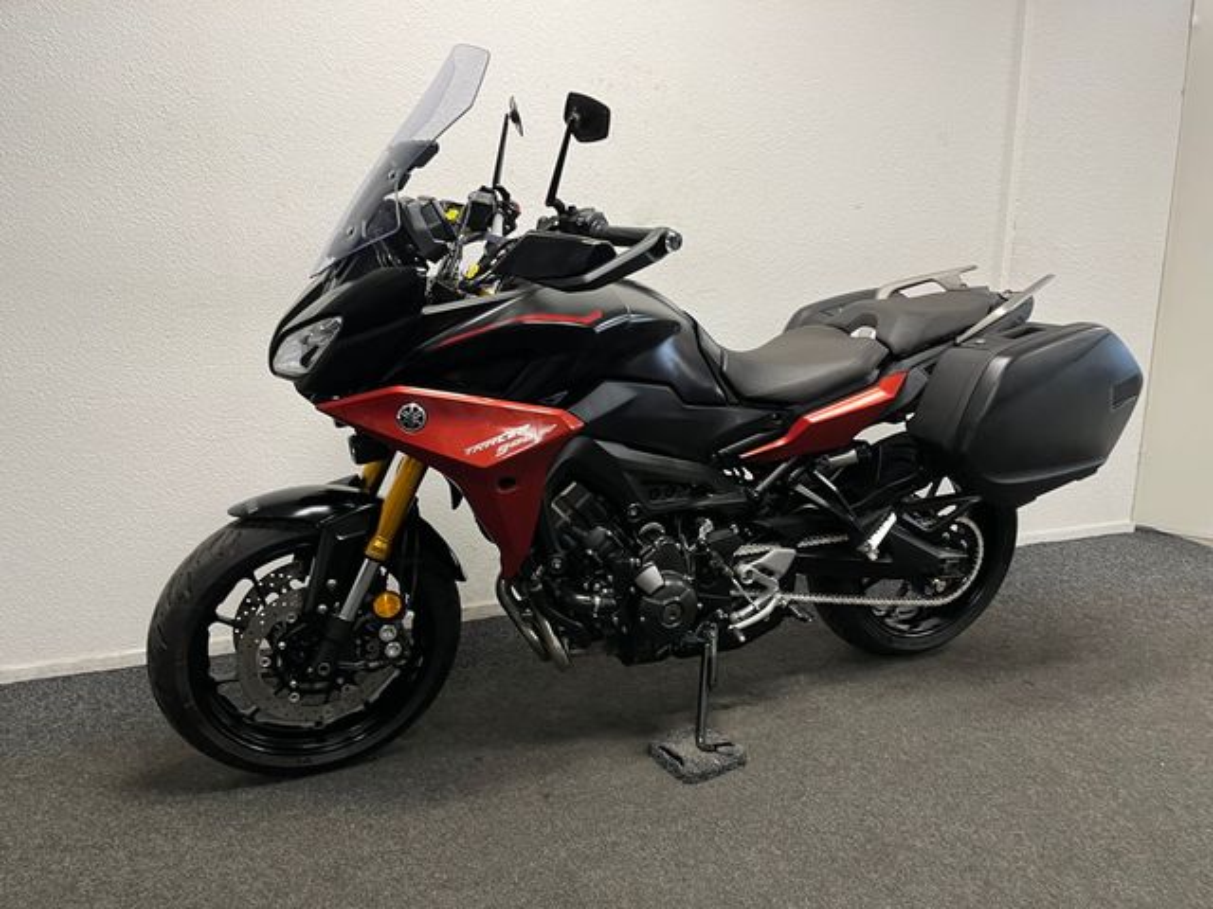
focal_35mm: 26
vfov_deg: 53.1
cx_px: 606
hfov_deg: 67.3
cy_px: 454
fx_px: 911
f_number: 1.6
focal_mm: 5.1
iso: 100
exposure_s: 1/50
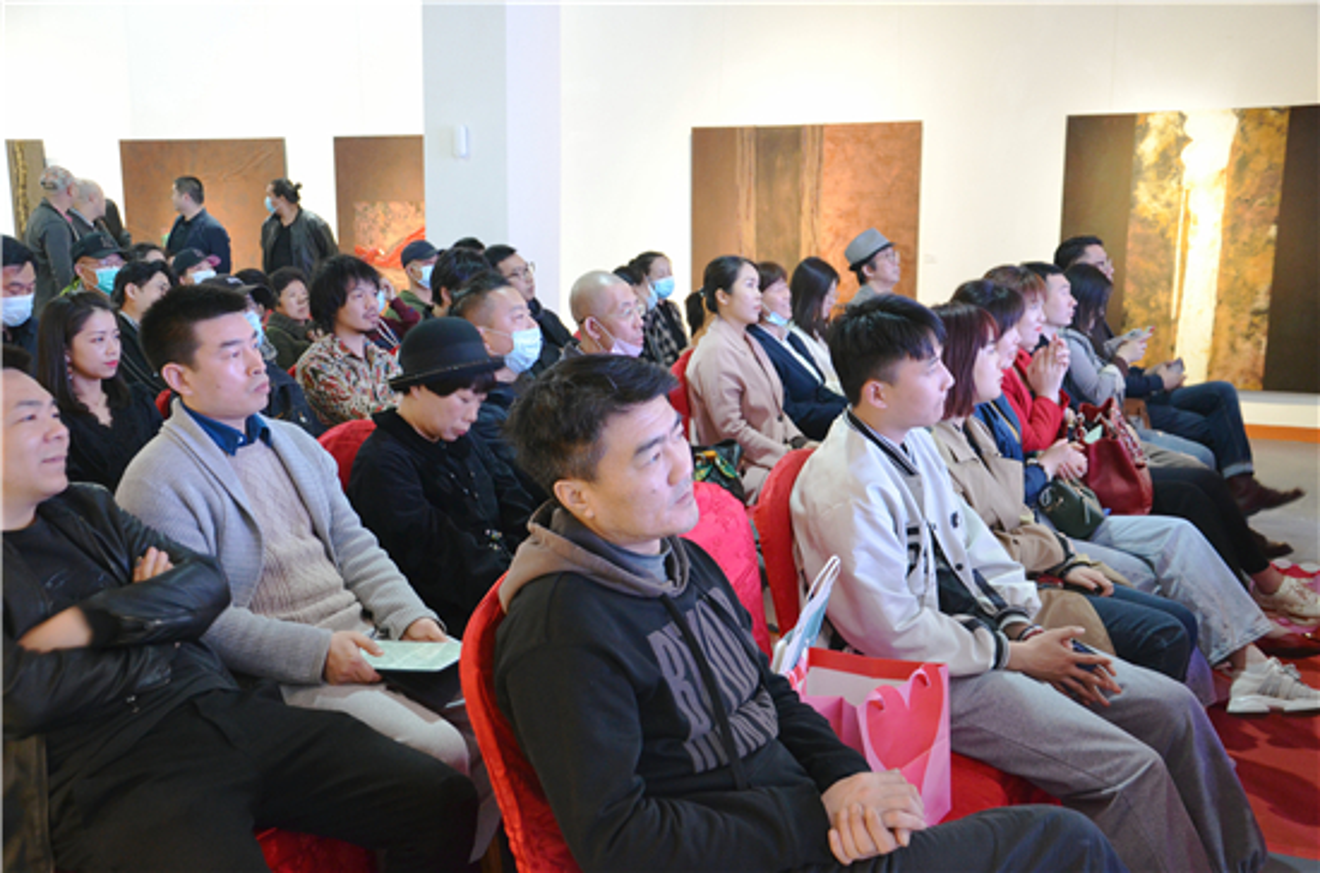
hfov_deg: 53.2
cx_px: 660
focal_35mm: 36
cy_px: 436
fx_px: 1317
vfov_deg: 36.7
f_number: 3.8
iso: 1600
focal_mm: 24
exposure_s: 1/20
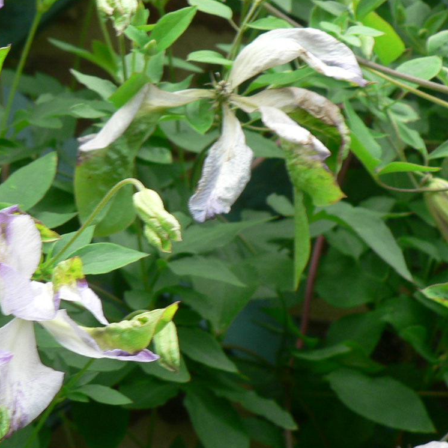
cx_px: -22
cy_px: 210
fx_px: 2108
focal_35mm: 144
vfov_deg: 12.1
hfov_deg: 12.0
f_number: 3.2
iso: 80
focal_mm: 12.6
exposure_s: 1/100
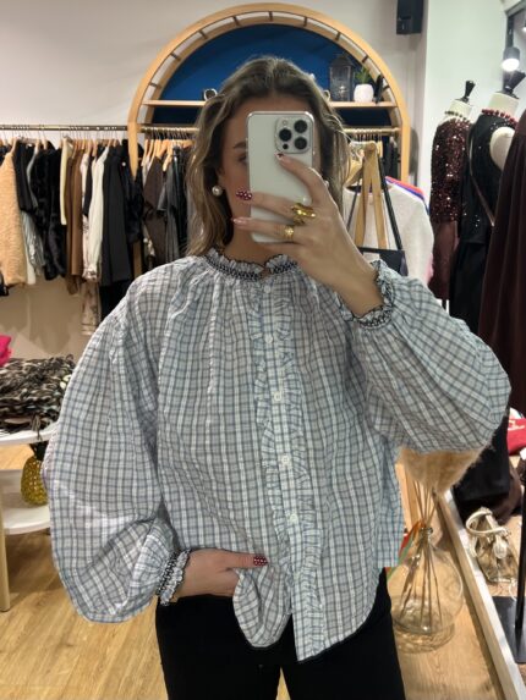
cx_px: 263
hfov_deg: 53.1
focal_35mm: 26
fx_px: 527
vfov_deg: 67.3
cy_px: 350
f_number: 1.5
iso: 80
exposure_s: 1/100
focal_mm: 5.7
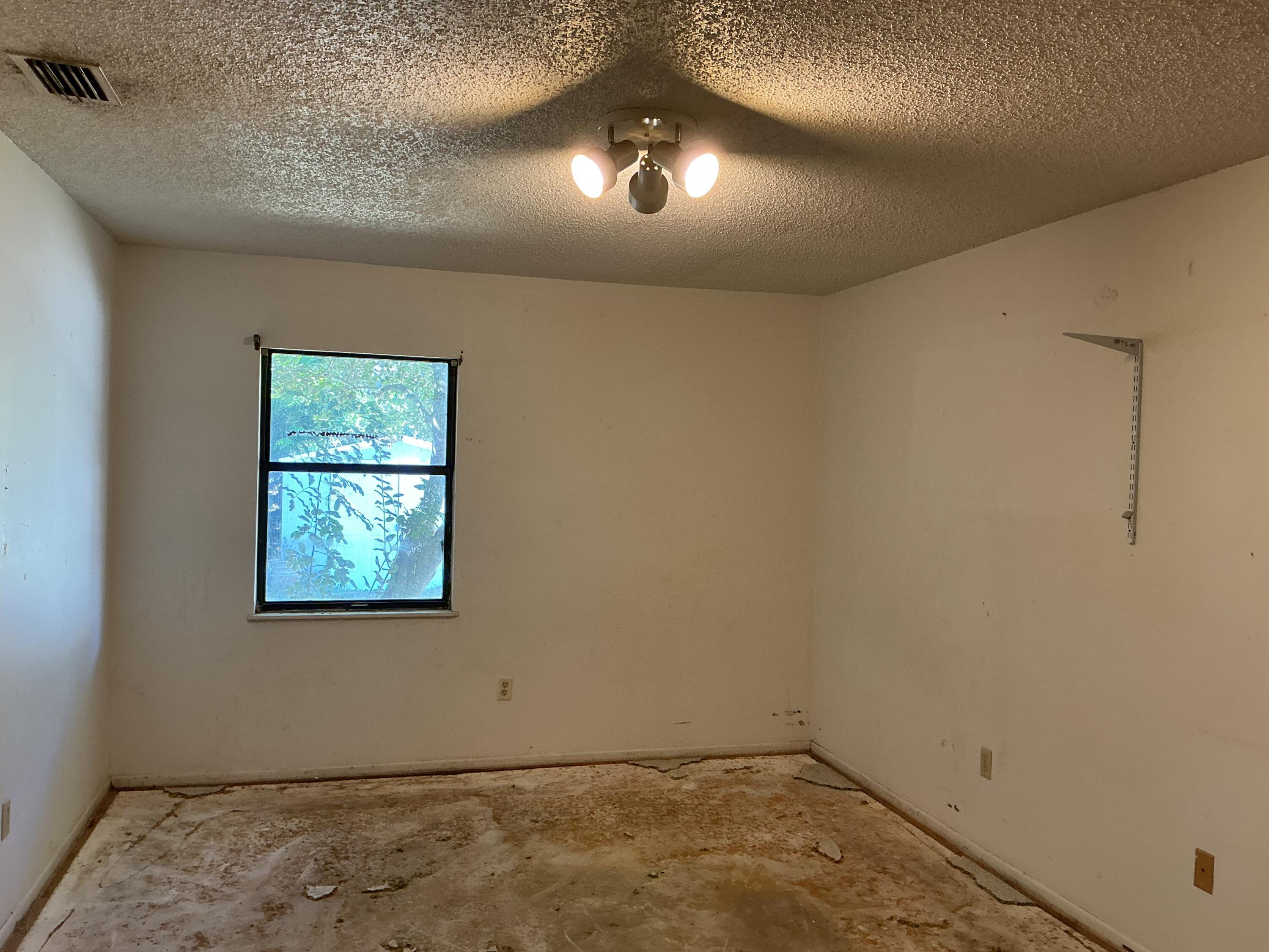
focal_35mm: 29
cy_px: 476
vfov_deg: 48.2
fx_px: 1063
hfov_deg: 61.7
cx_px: 634
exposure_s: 1/60
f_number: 1.8
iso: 125
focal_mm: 3
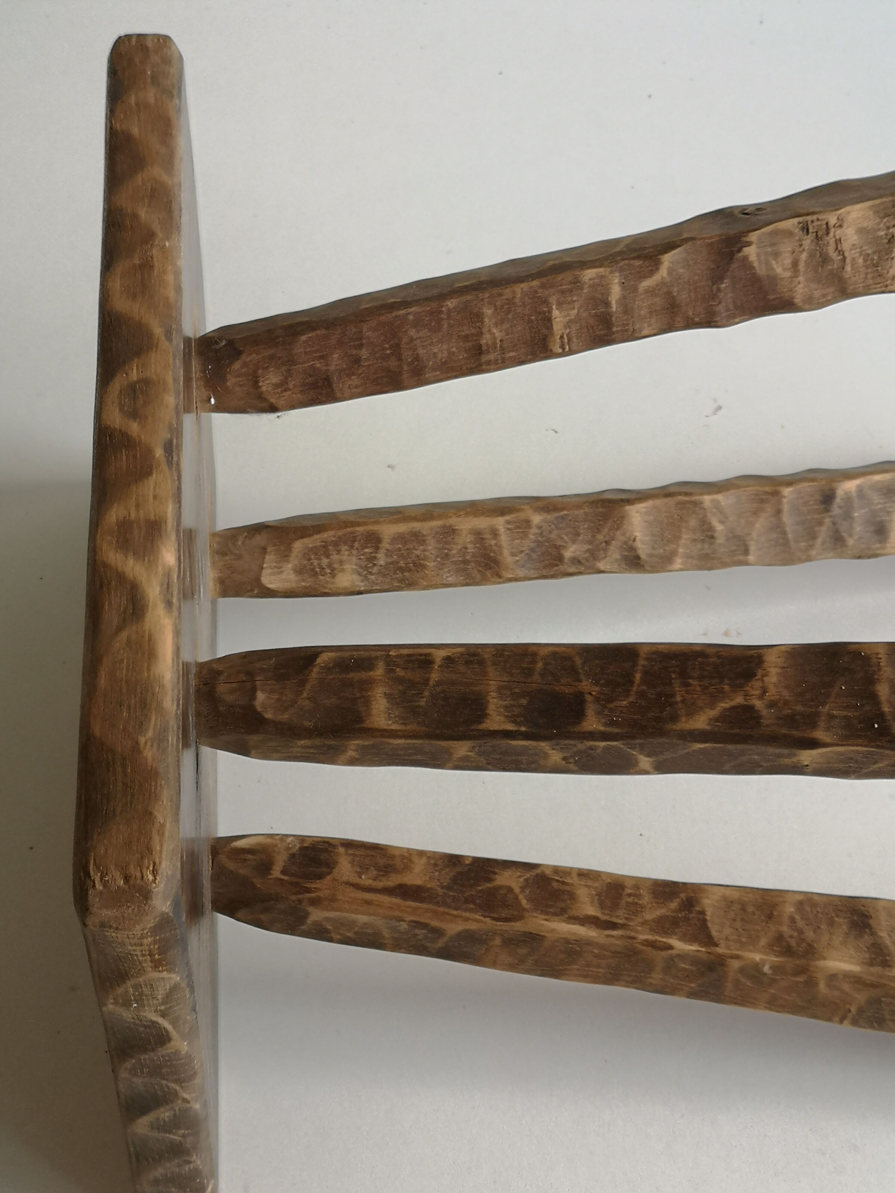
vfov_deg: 38.2
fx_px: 1724
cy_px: 596
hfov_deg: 29.1
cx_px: 448
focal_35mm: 50
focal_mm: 3.95
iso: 50
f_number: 1.8
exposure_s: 1/100
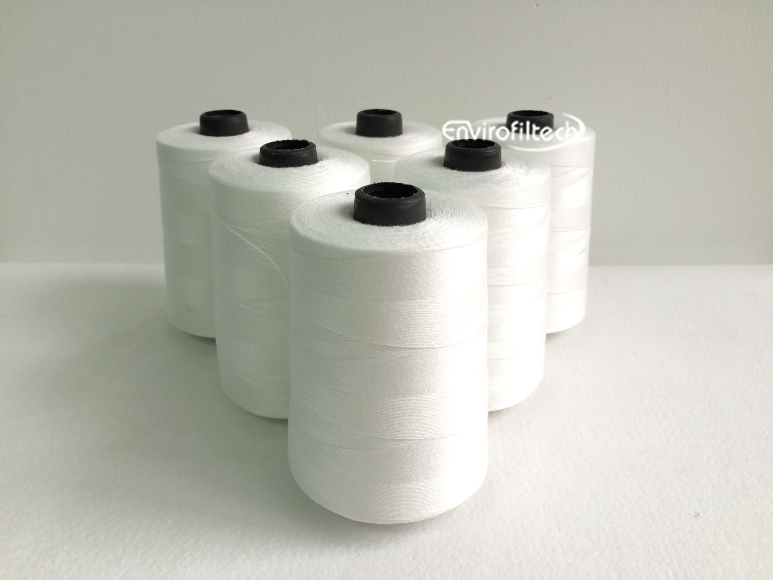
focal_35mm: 29
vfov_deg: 48.2
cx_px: 386
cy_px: 290
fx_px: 648
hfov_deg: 61.7
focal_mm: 4.15
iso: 40
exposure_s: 1/50
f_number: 2.2
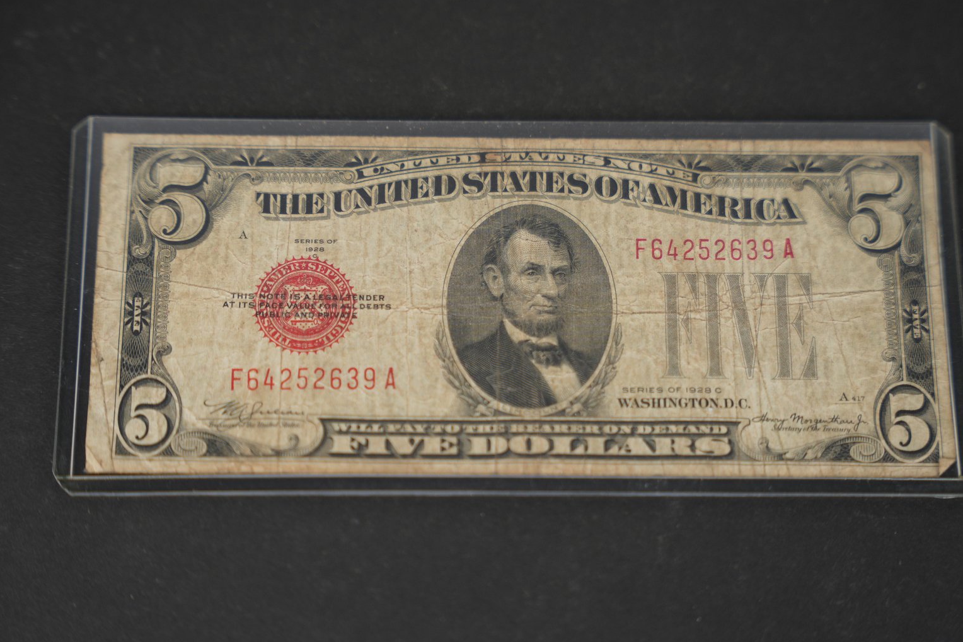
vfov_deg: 17.5
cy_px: 330
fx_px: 2087
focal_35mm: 78
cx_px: 503
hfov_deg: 26.0
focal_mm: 70
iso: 80
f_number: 2.8
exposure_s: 1/250
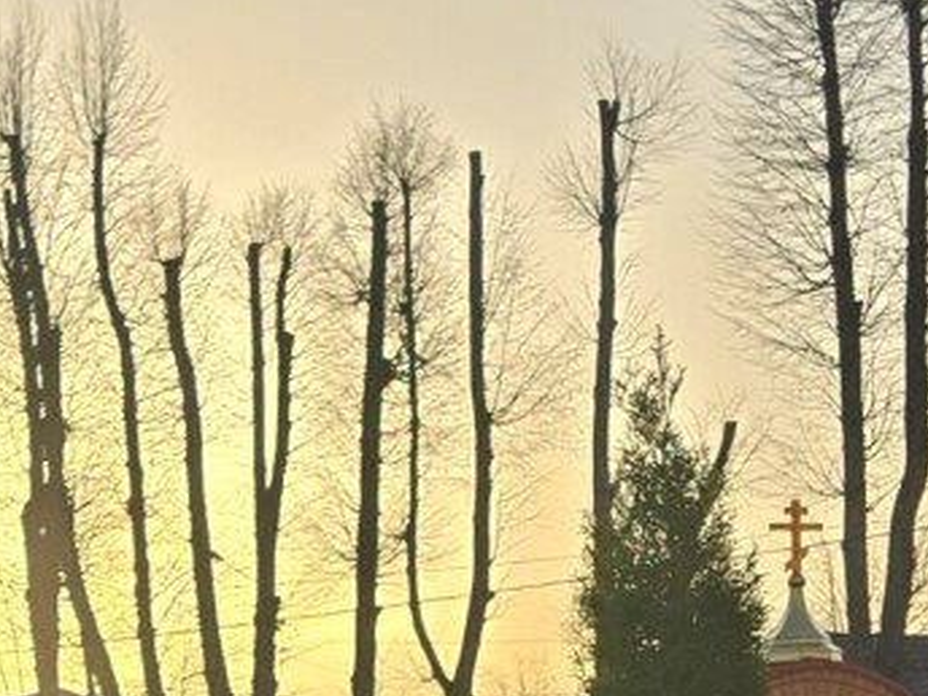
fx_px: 3673
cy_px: 1009
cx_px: -888
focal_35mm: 137
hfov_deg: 12.7
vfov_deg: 10.5
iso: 12
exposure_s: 1/703
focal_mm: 6.3
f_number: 1.7
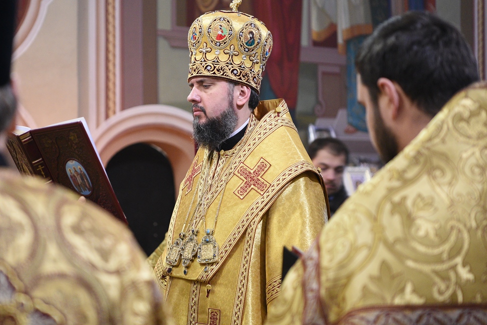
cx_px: 176
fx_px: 1245
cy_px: 138
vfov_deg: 14.9
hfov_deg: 22.1
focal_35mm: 92
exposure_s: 1/40
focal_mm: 70
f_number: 2.8
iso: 3200
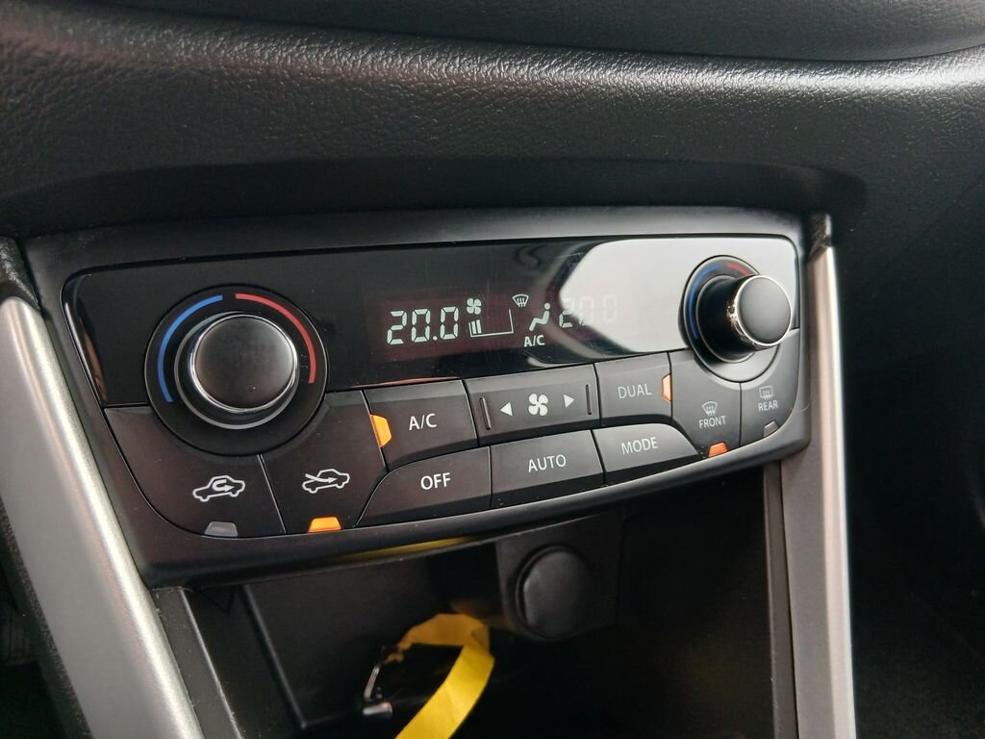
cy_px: 370
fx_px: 740
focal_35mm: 26
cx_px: 492
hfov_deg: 67.3
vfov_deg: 53.1
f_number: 1.8
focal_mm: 3.98
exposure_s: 1/50
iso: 125
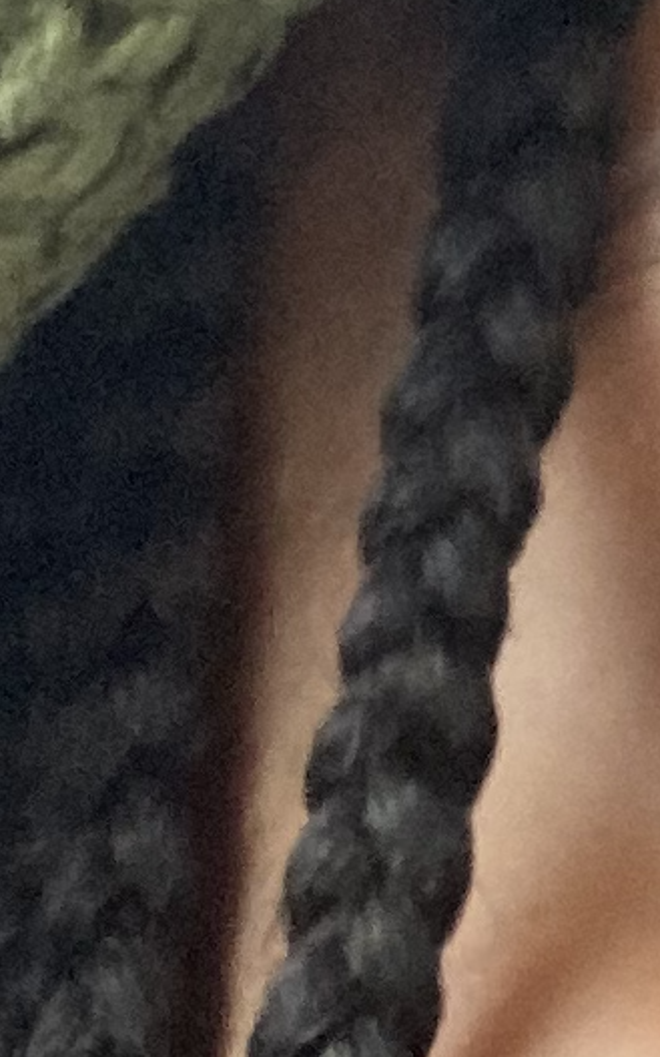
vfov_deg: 10.5
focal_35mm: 199
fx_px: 5732
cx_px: 1633
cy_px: 854
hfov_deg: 6.3
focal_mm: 2.87
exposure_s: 1/40
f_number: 2.2
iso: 320
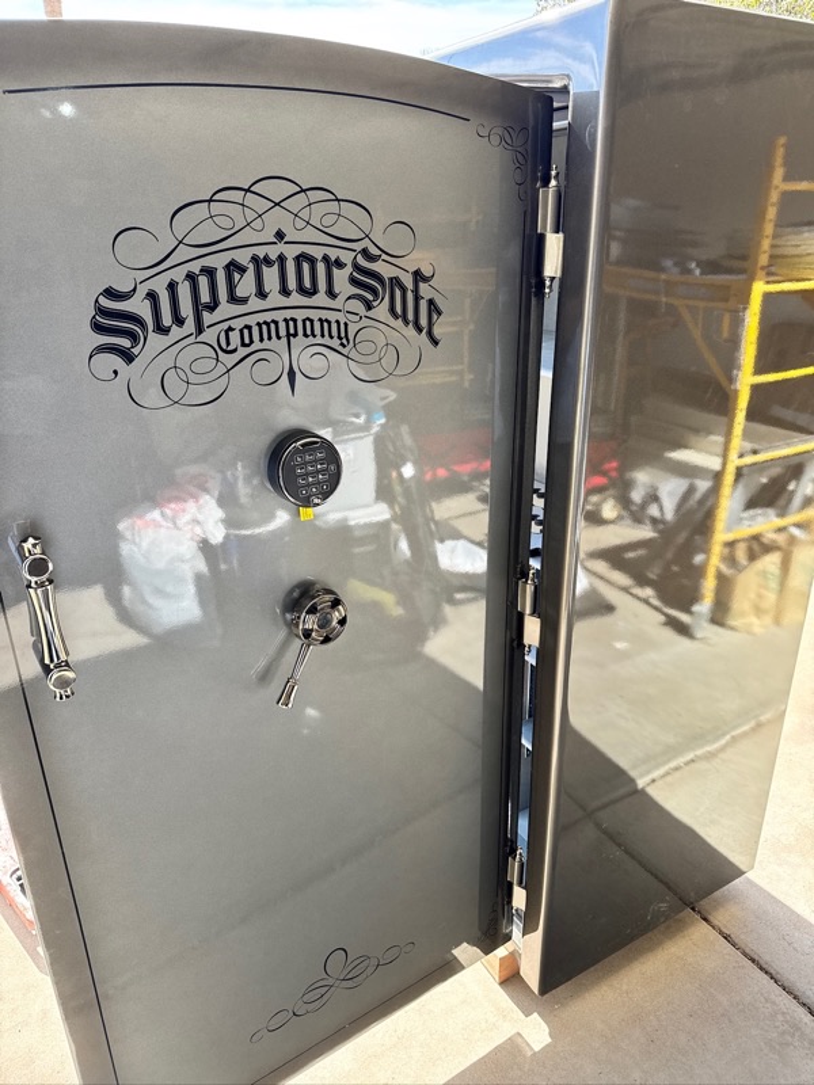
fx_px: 752
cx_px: 407
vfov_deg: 71.6
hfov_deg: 56.8
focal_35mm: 24
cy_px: 542
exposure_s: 1/412
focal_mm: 6.76
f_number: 1.78
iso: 80
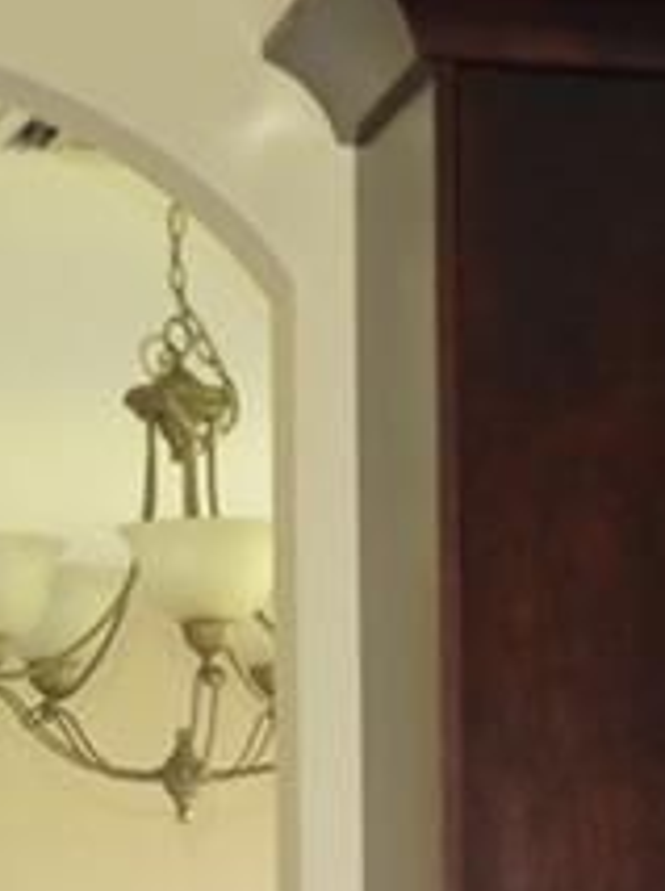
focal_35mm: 195
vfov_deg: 9.9
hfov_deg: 7.3
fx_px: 5010
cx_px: 1401
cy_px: 1332
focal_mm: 18
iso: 640
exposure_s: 1/60
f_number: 3.5
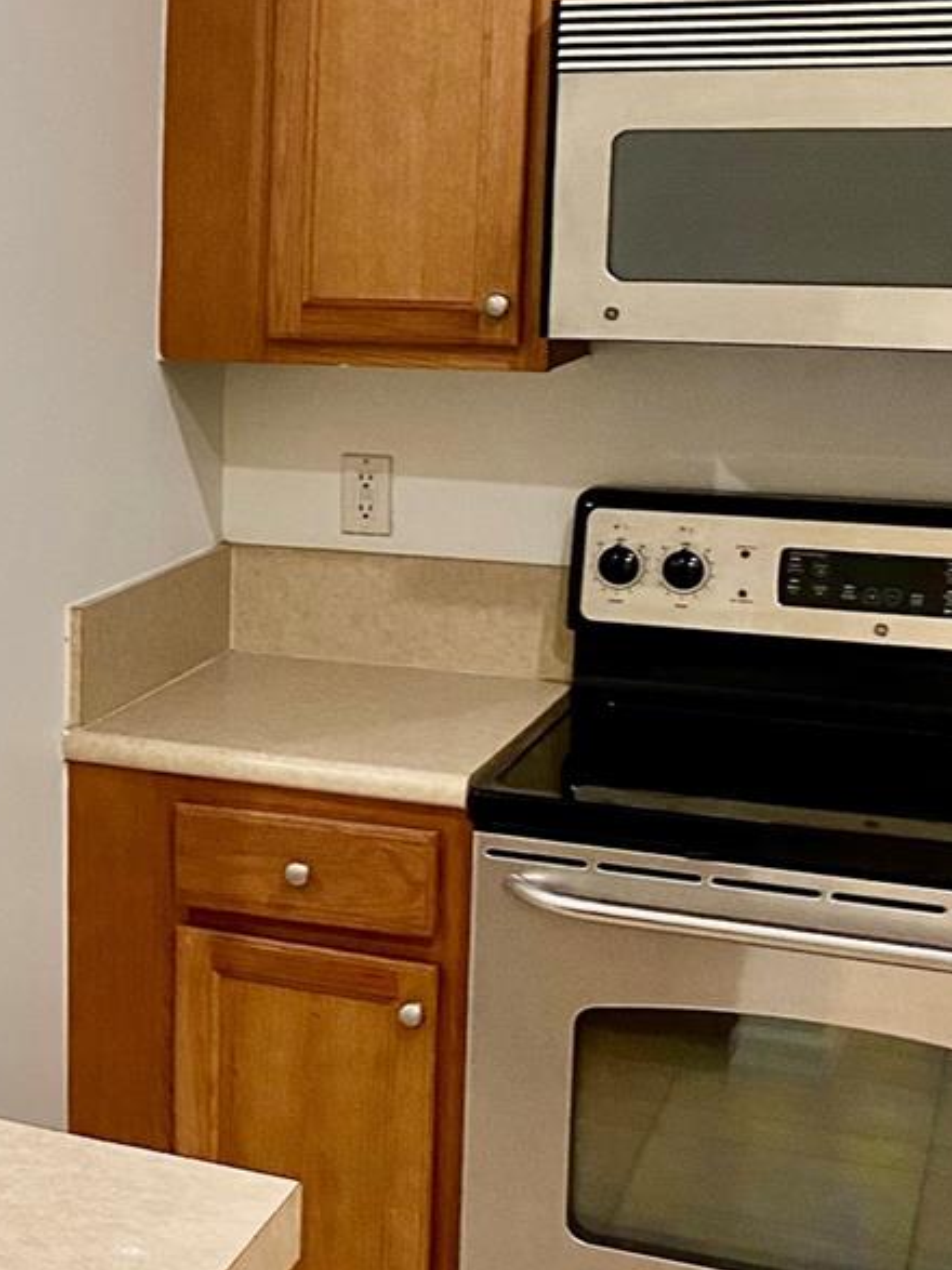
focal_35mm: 68
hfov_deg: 19.9
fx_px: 2494
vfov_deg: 28.5
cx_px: -268
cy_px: 511
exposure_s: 1/60
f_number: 1.8
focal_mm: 4.25
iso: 100
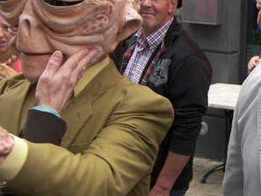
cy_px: 83
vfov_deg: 16.2
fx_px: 686
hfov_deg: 21.0
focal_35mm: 91
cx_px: 245
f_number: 3.6
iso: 100
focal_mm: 9.5
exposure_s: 1/200
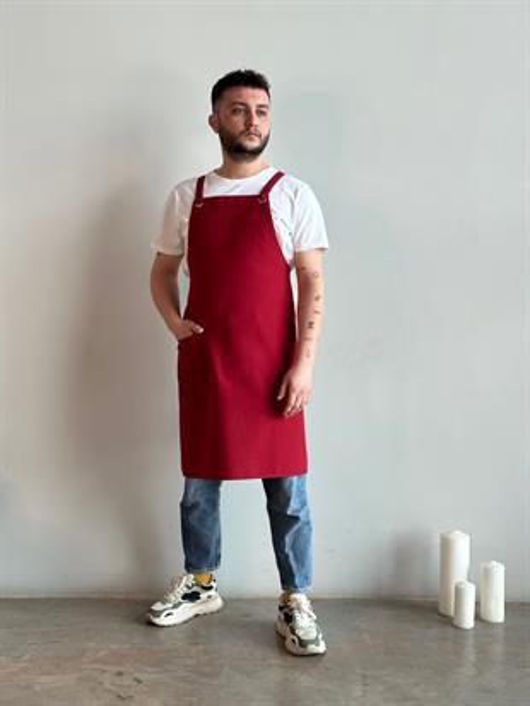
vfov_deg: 39.6
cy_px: 353
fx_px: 979
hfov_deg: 30.3
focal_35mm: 48
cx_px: 265
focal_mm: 6.86
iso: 64
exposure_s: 1/100
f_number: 1.78
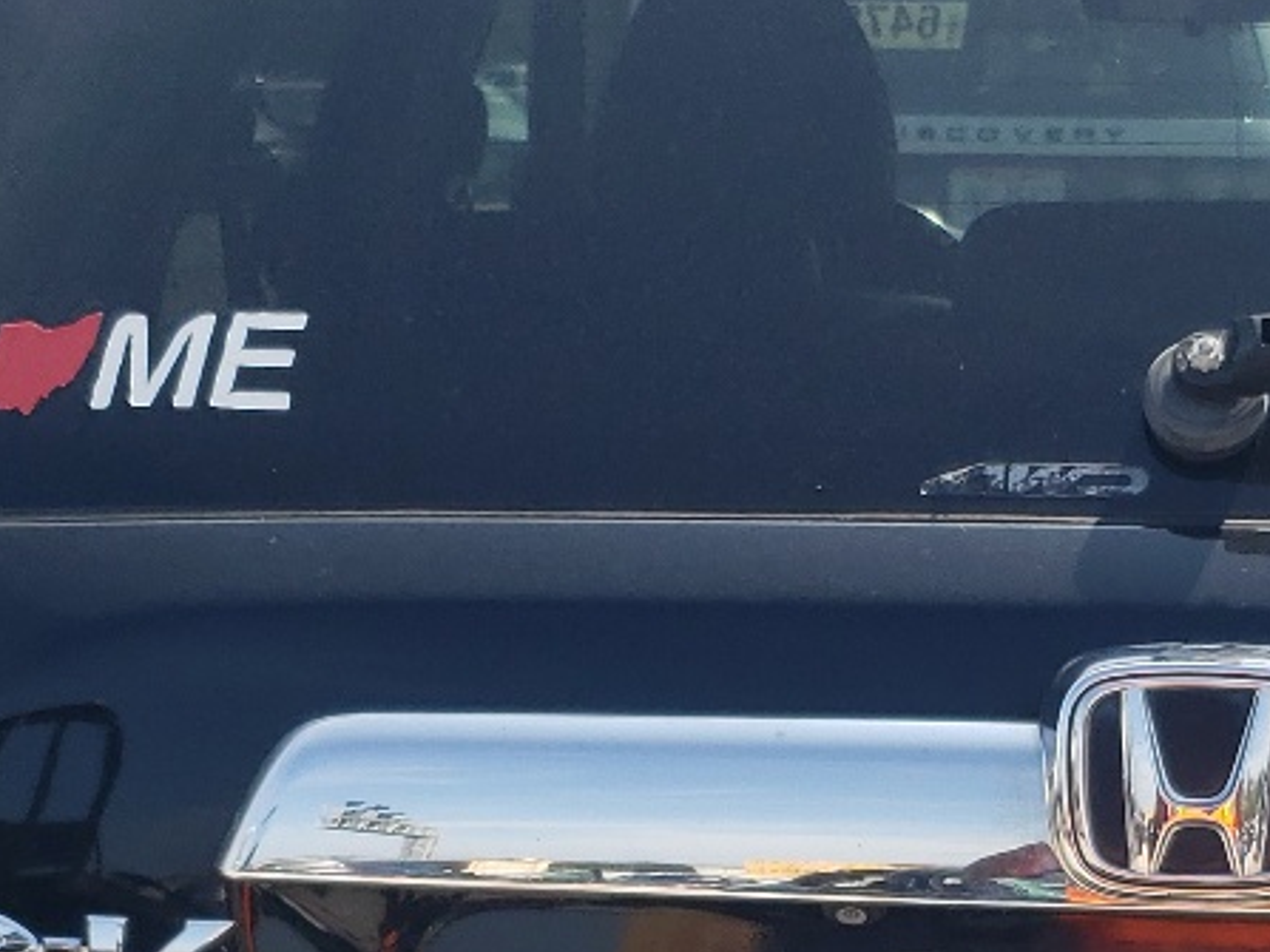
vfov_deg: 15.6
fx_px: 3411
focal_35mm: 93
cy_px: 961
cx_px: 969
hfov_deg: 20.9
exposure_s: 1/1667
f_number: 1.5
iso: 50
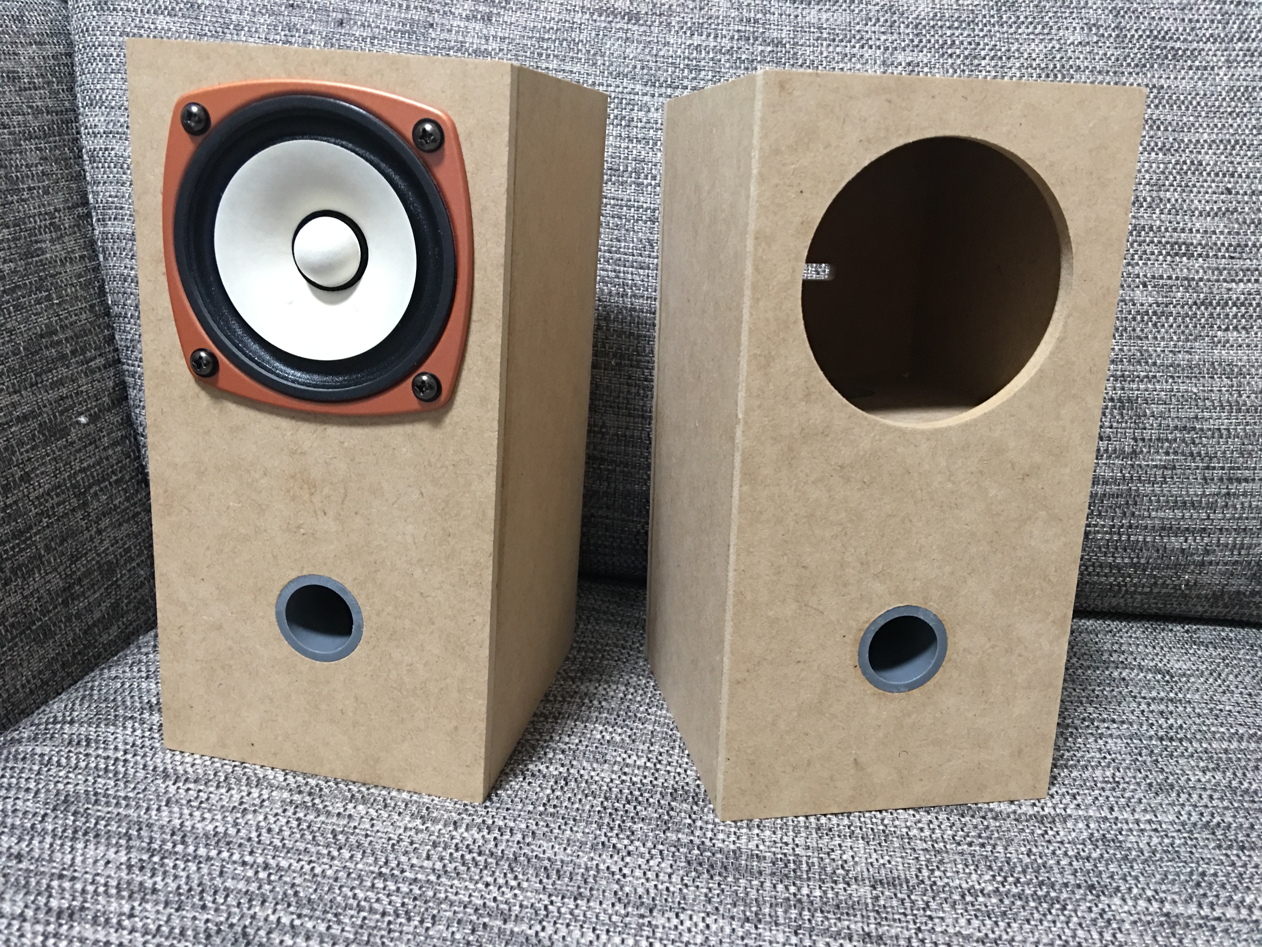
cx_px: 631
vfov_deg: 48.2
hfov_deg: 61.7
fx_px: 1057
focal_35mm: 29
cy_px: 474
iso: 100
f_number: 2.2
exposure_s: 1/10
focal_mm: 4.15
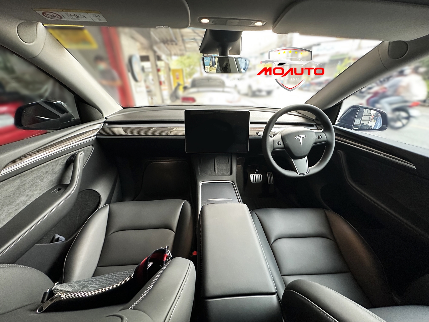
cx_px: 214
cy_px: 161
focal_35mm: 14
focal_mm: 2.22
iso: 640
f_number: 2.2
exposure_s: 1/50
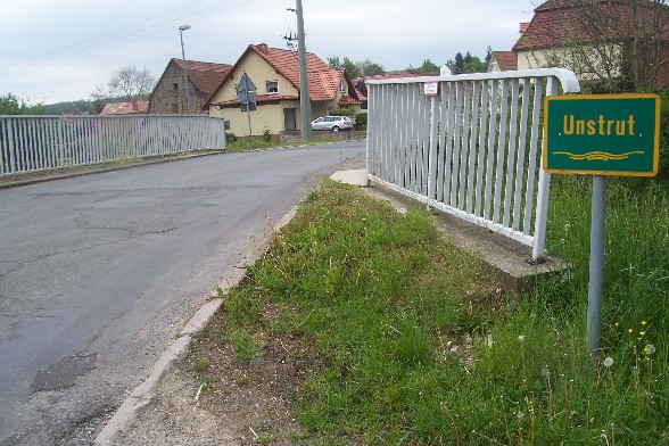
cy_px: 223
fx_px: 632
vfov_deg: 38.9
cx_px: 334
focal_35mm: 34
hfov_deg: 55.8
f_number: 5.6
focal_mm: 5.6
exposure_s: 1/250
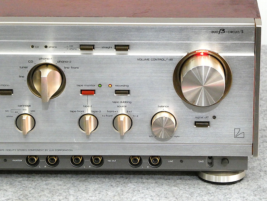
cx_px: 134
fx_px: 1234
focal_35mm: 160
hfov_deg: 12.3
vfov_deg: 9.3
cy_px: 100
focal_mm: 28.7
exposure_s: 1/80
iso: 1600
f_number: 5.5
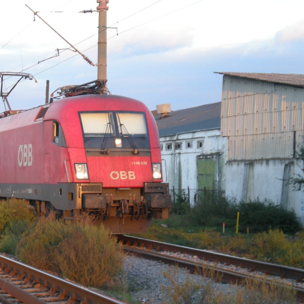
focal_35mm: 100
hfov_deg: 17.3
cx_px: 98
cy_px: 159
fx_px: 994
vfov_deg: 17.4
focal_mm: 12.3
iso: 64
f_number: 4.6
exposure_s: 1/26.8
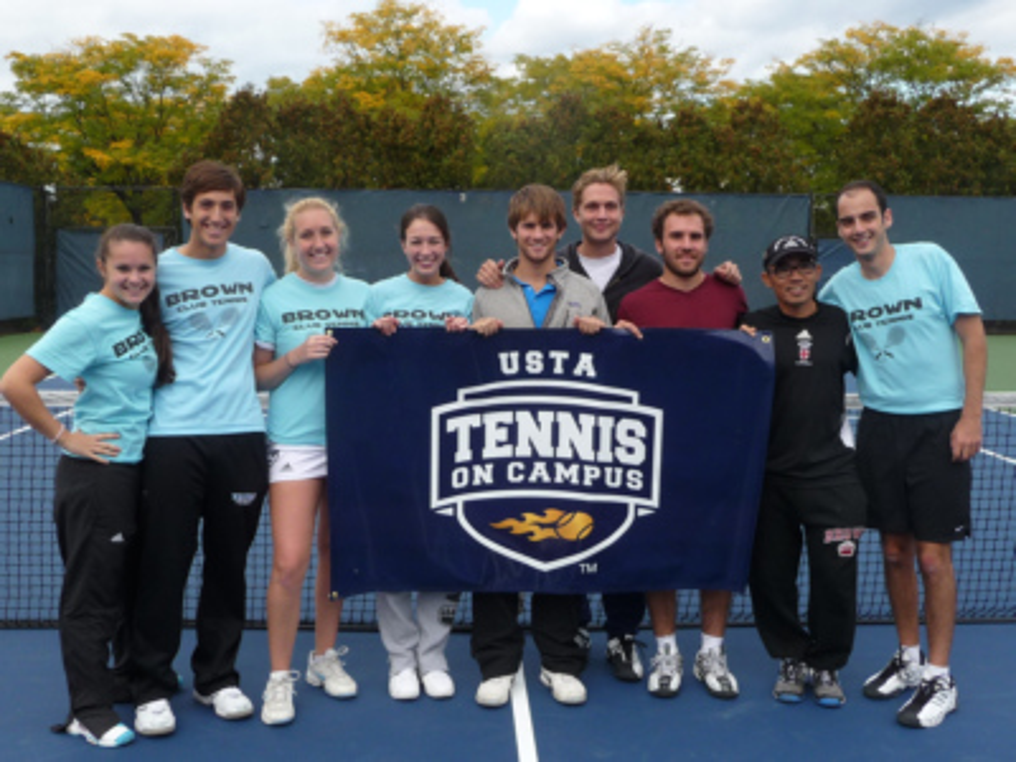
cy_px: 381
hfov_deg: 49.0
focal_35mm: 38
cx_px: 508
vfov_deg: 37.7
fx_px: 1115
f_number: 3.3
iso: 100
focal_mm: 4.7
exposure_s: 1/400
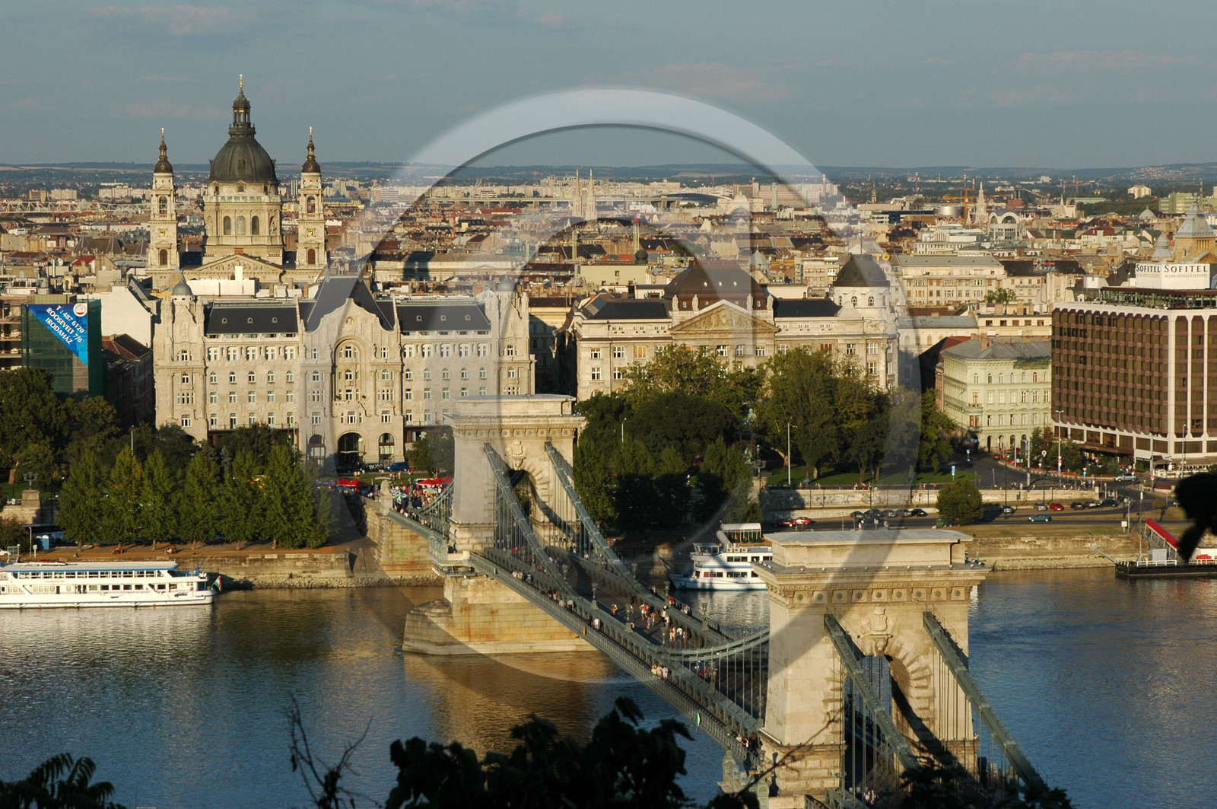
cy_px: 404
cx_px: 608
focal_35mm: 105
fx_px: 3546
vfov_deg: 13.0
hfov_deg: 19.5
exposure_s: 1/250
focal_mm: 70
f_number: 8
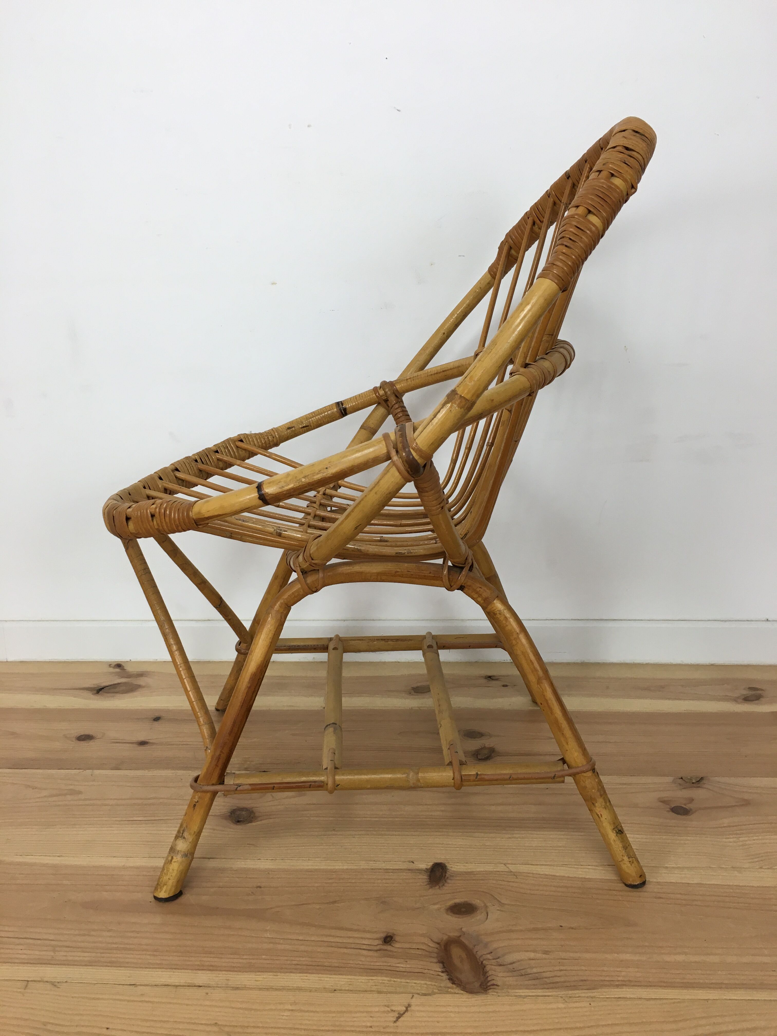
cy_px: 518
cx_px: 388
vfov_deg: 61.7
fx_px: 868
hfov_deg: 48.2
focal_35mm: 29
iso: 25
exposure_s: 1/33
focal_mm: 4.15
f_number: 2.2
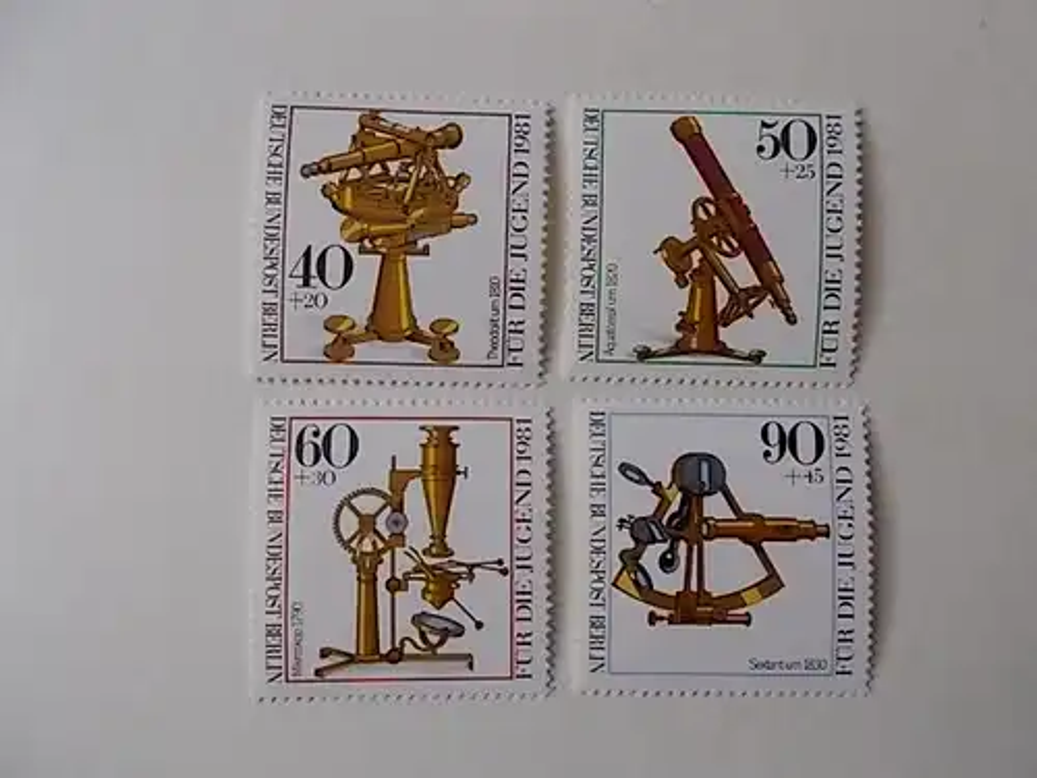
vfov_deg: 53.1
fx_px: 779
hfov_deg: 67.3
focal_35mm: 26
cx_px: 518
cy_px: 389
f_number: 3.2
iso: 140
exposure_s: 1/25
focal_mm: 4.6
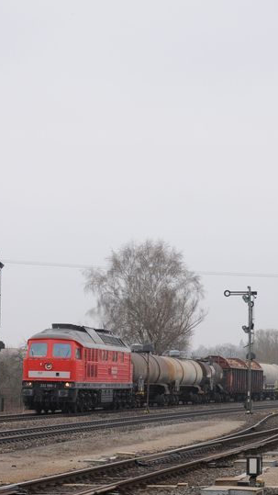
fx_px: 1875
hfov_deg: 8.5
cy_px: 252
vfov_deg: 15.0
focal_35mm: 143
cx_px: 238
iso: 400
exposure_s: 1/500
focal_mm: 48
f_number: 6.3
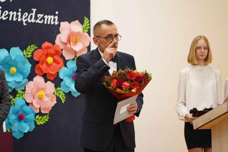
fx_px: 665
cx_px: 114
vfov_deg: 13.0
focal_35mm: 105
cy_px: 76
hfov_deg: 19.5
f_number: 4
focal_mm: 105
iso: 1600
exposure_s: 1/125
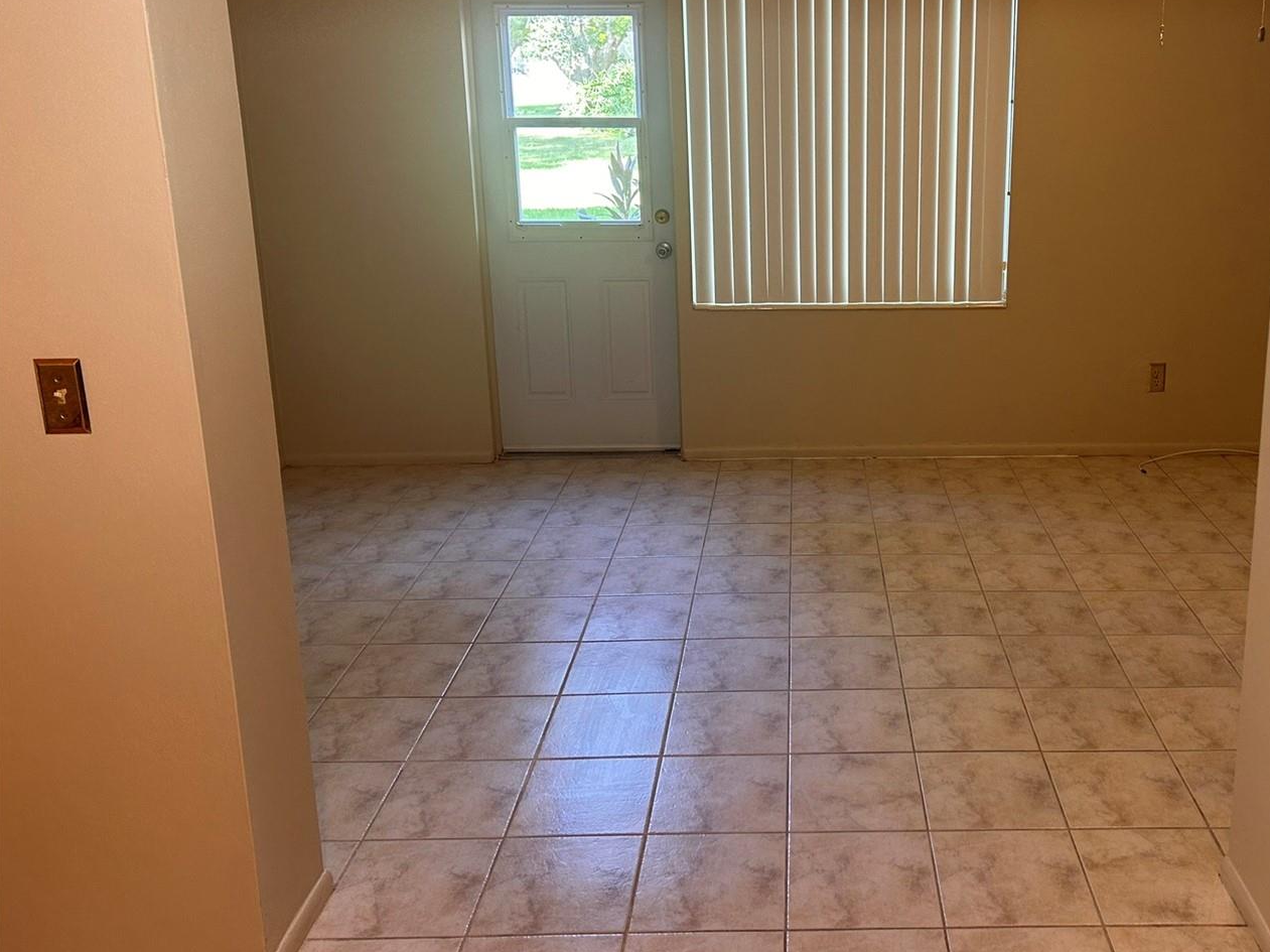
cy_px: 366
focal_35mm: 33
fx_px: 1210
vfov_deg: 42.6
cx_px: 802
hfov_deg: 54.7
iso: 100
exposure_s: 1/60
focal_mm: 5.7
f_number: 1.5
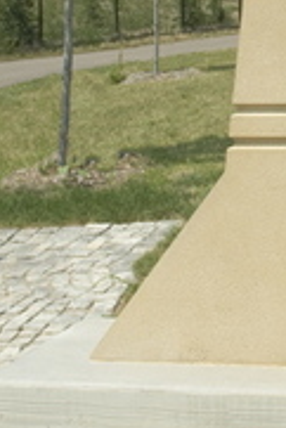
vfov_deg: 17.3
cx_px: 317
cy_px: 19
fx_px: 1380
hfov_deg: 11.7
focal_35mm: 116
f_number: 13
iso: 100
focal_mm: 28
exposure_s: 1/60
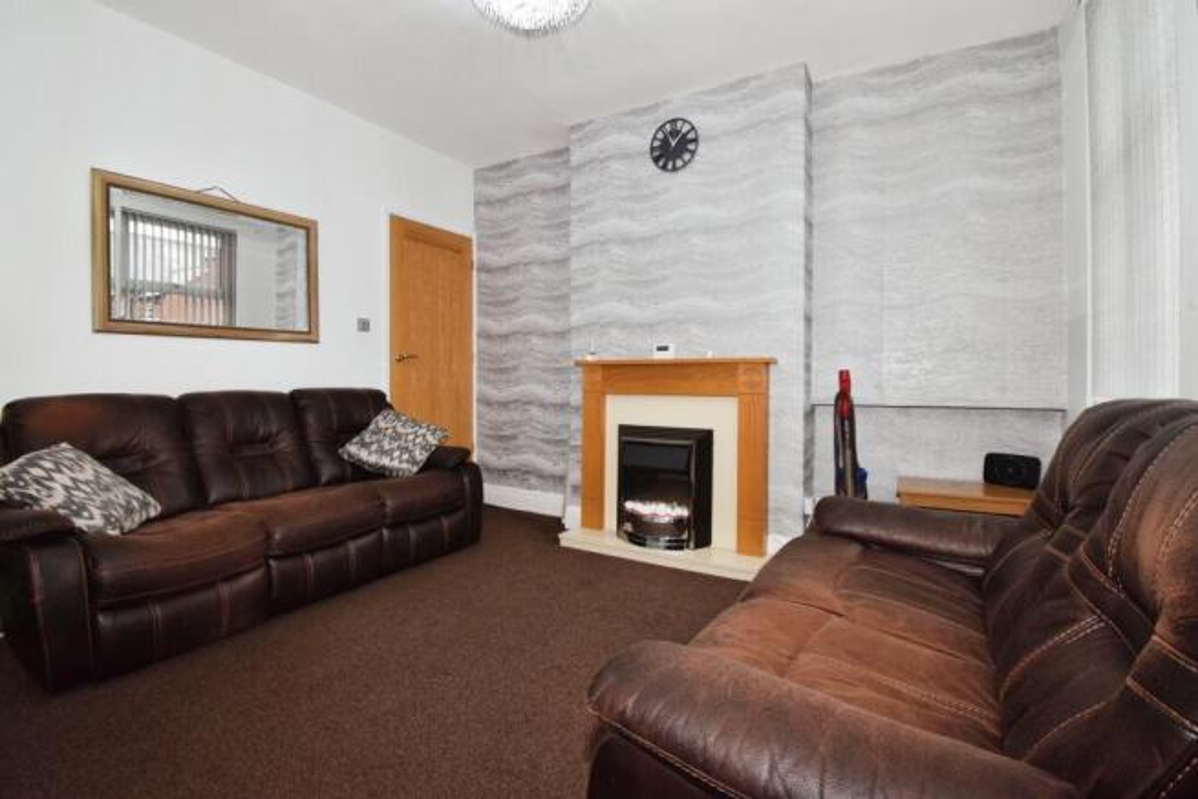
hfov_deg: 100.4
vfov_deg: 77.4
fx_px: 499
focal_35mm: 15
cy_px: 400
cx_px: 599
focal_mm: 10
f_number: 11
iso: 1000
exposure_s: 1/60
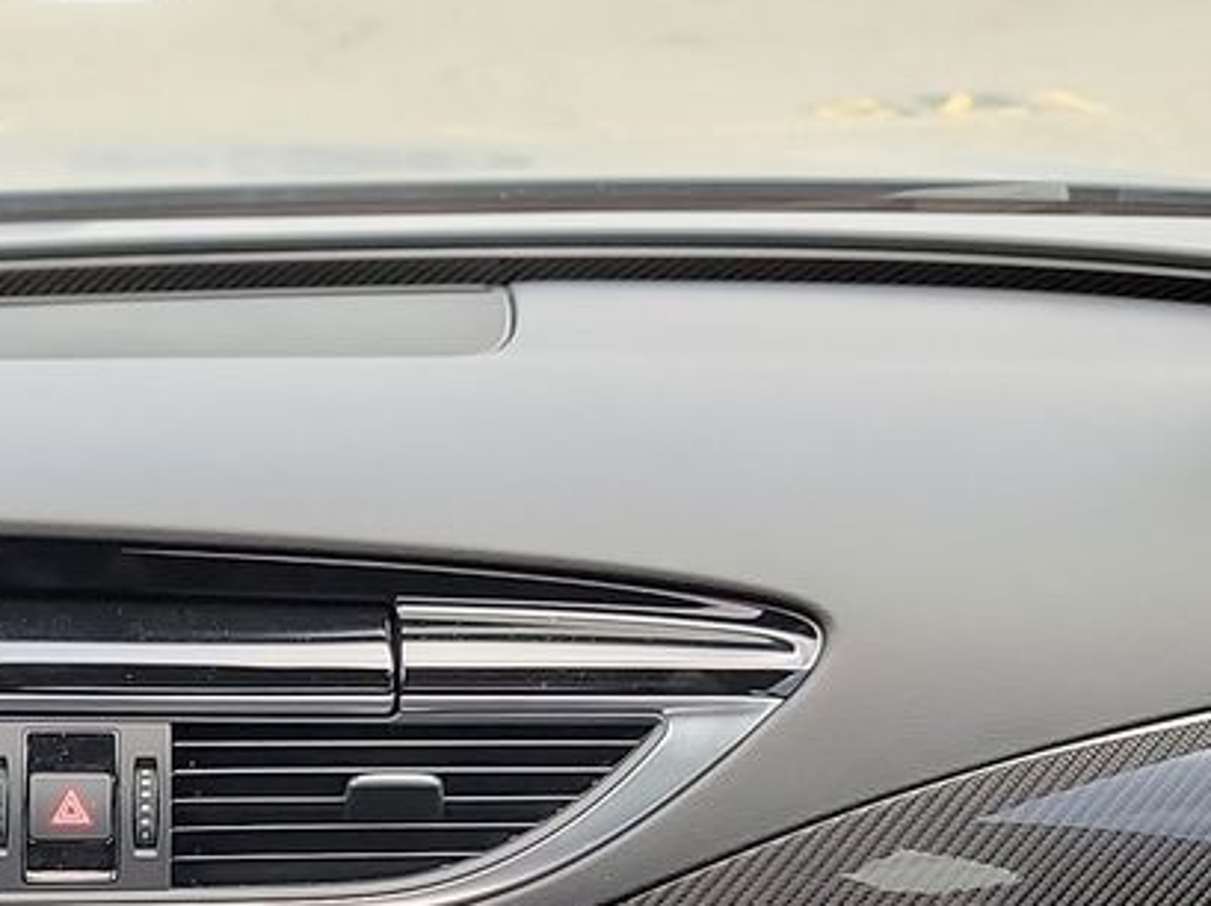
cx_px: 74
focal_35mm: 94
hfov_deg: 20.4
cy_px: 1282
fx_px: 3286
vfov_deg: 14.8
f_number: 1.8
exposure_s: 1/59
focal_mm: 6.7
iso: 224
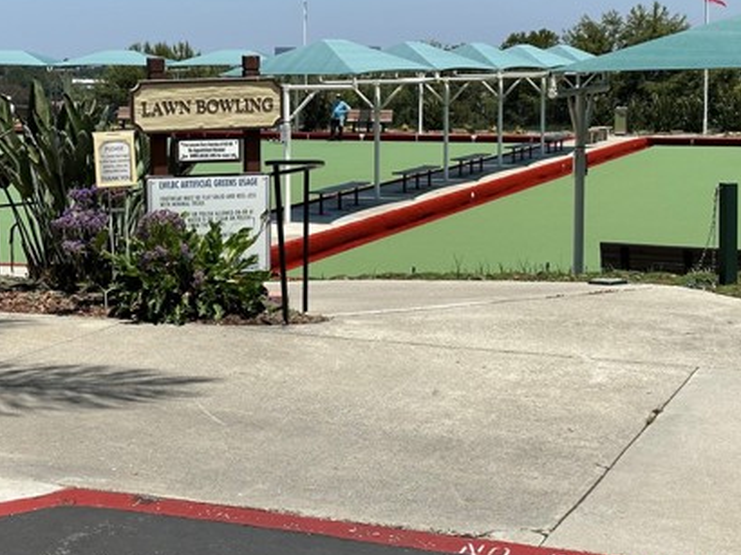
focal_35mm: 75
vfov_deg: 19.6
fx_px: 1605
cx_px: 311
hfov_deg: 26.0
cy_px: 204
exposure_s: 1/5882
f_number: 1.78
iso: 64
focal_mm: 6.86
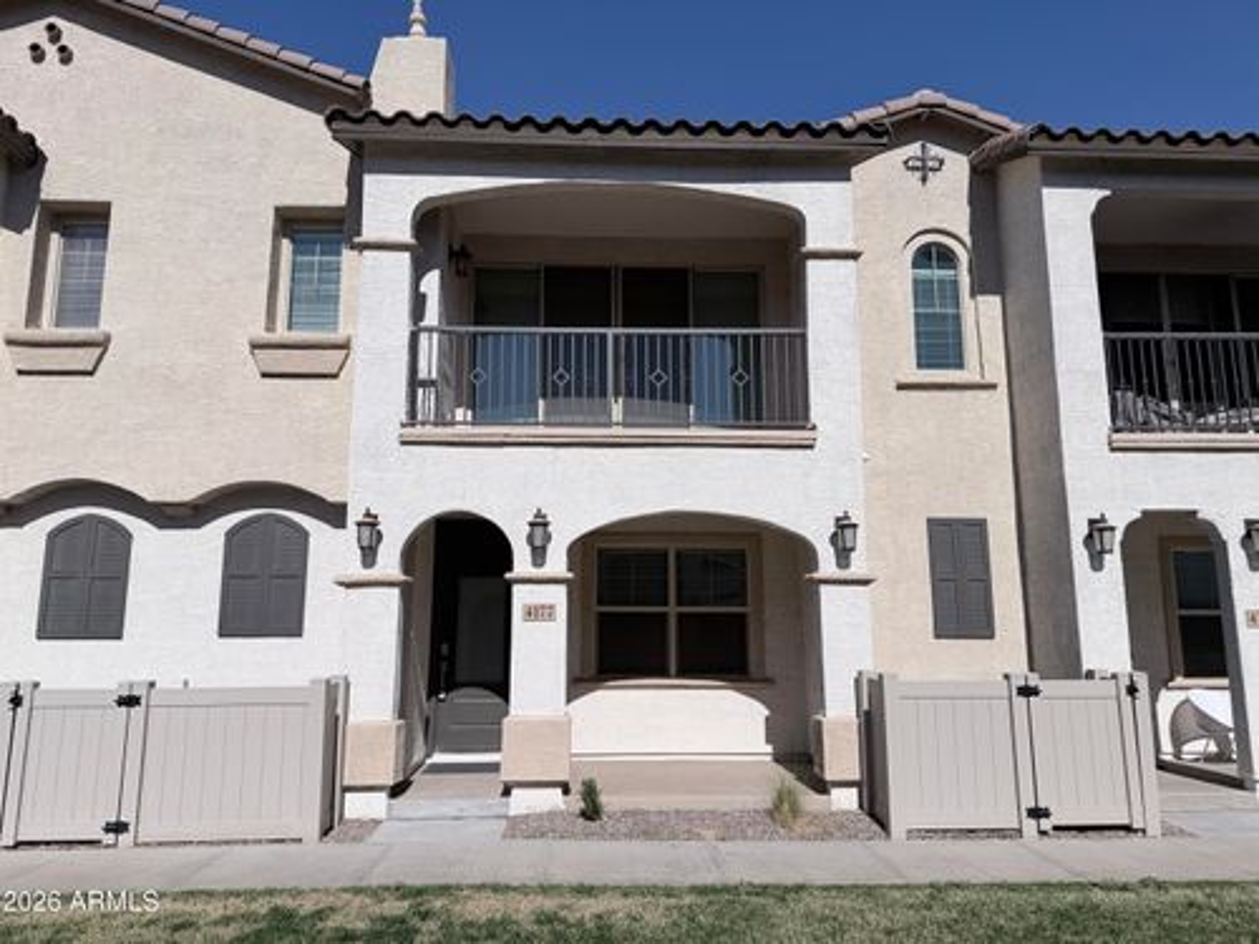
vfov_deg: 56.8
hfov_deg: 71.6
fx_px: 873
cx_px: 630
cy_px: 472
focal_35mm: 24
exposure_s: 1/14286
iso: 80
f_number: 1.78
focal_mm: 6.76
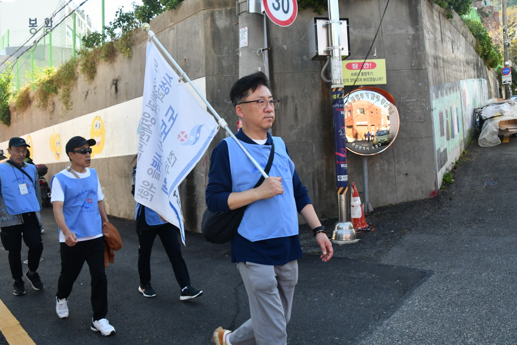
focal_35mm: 27
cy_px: 172
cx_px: 258
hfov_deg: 67.4
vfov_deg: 47.9
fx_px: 388
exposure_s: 1/320
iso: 800
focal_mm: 18
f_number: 9
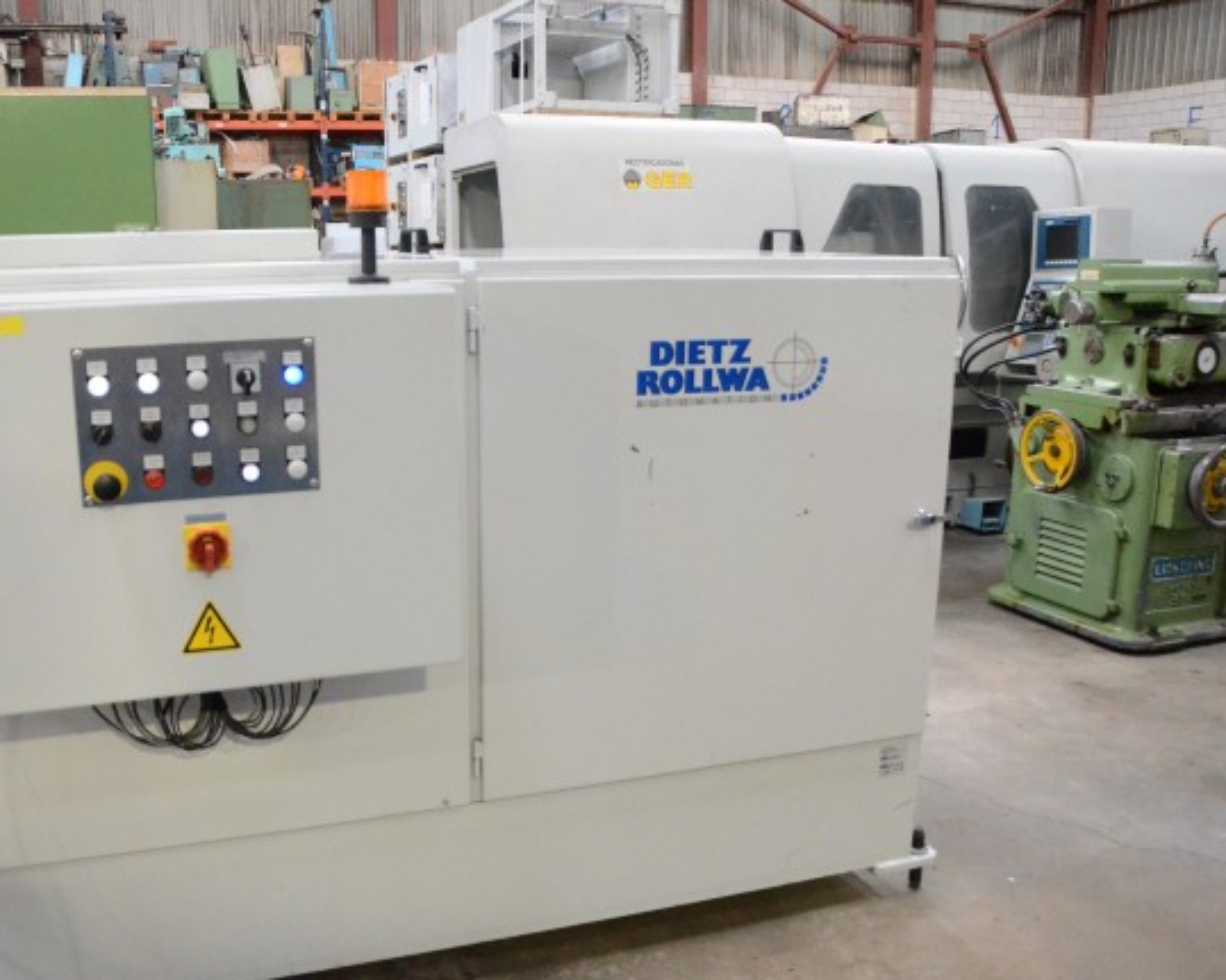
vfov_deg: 43.3
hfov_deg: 52.5
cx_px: 492
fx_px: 1233
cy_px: 539
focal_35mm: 34
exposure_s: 1/1000
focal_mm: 18
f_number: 3.5
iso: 6400
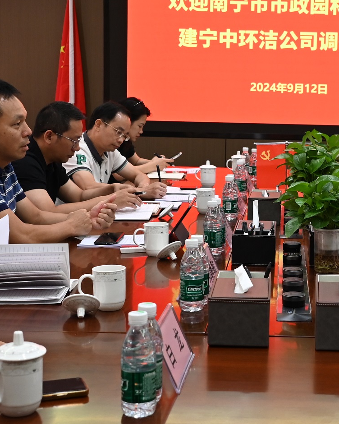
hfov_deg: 20.6
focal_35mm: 73
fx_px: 916
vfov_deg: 26.0
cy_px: 178
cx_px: 293
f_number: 4
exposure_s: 1/125
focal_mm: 24
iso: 900
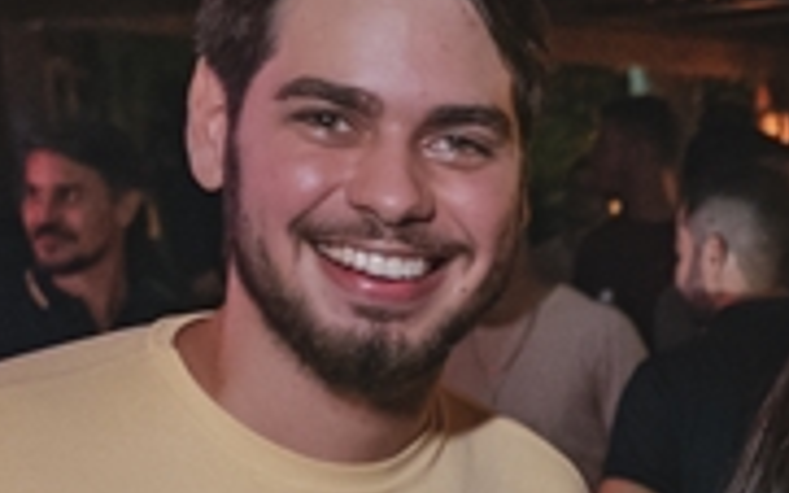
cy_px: 842
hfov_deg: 13.2
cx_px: 1153
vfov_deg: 8.5
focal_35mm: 150
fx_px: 3224
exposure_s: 1/160
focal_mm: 24
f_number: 2.8
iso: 2500
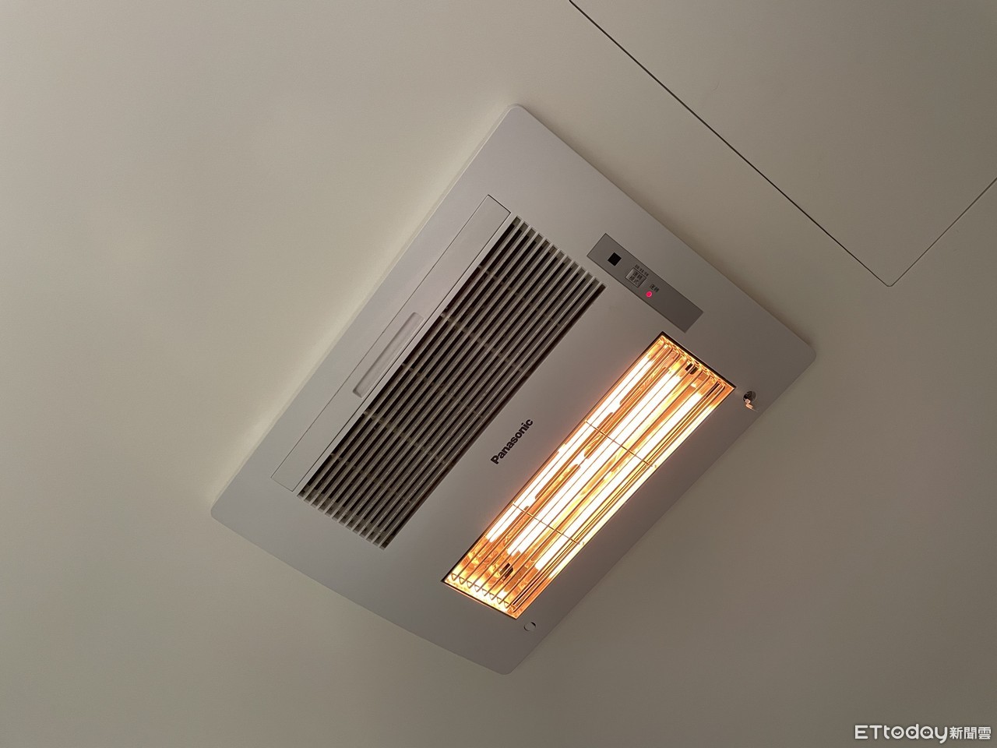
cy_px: 374
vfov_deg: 53.1
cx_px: 498
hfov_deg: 67.3
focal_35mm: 26
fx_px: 749
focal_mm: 4.2
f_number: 1.6
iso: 200
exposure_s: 1/60
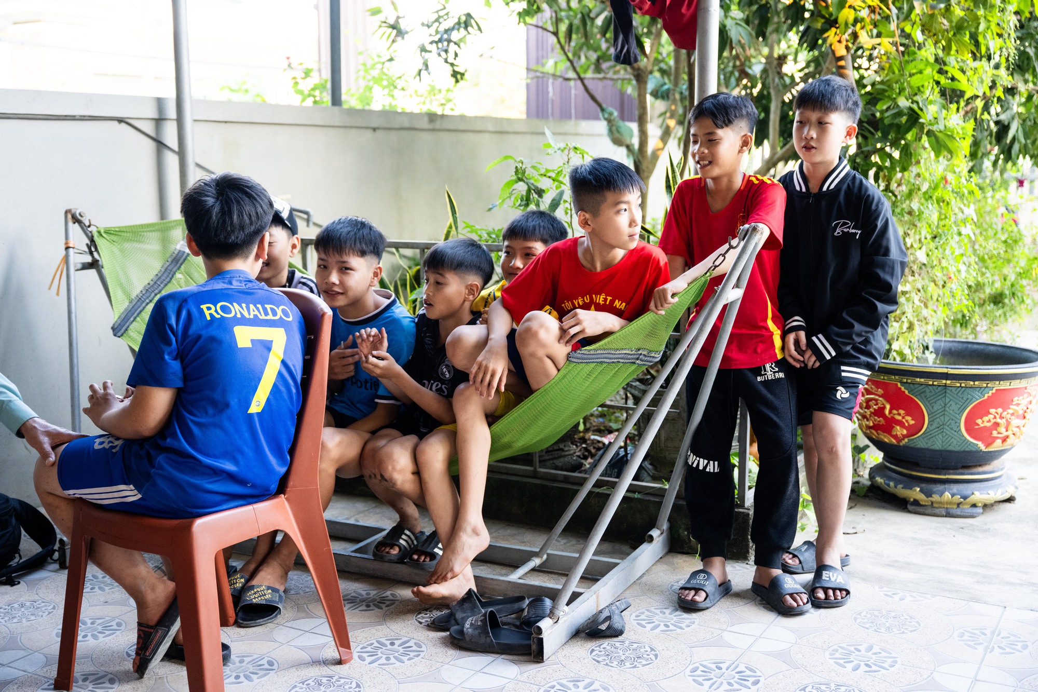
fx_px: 1153
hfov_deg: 48.5
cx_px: 519
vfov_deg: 33.4
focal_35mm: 40
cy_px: 346
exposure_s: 1/200
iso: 1250
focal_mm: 40
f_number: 3.2
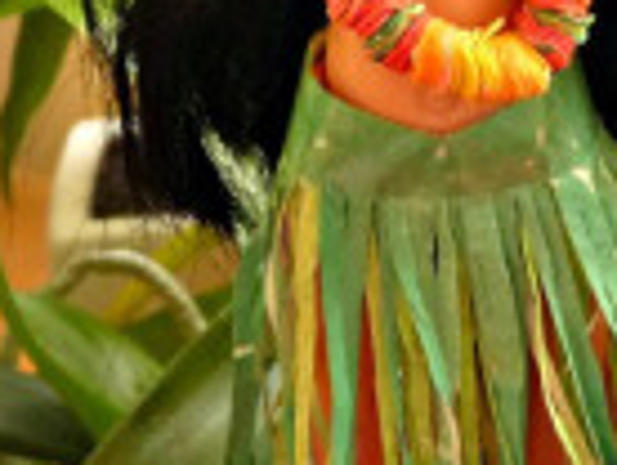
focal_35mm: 117
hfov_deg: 16.7
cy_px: -54
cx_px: 478
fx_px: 2089
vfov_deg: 12.5
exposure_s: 1/30
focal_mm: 4.8
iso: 250
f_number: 2.8
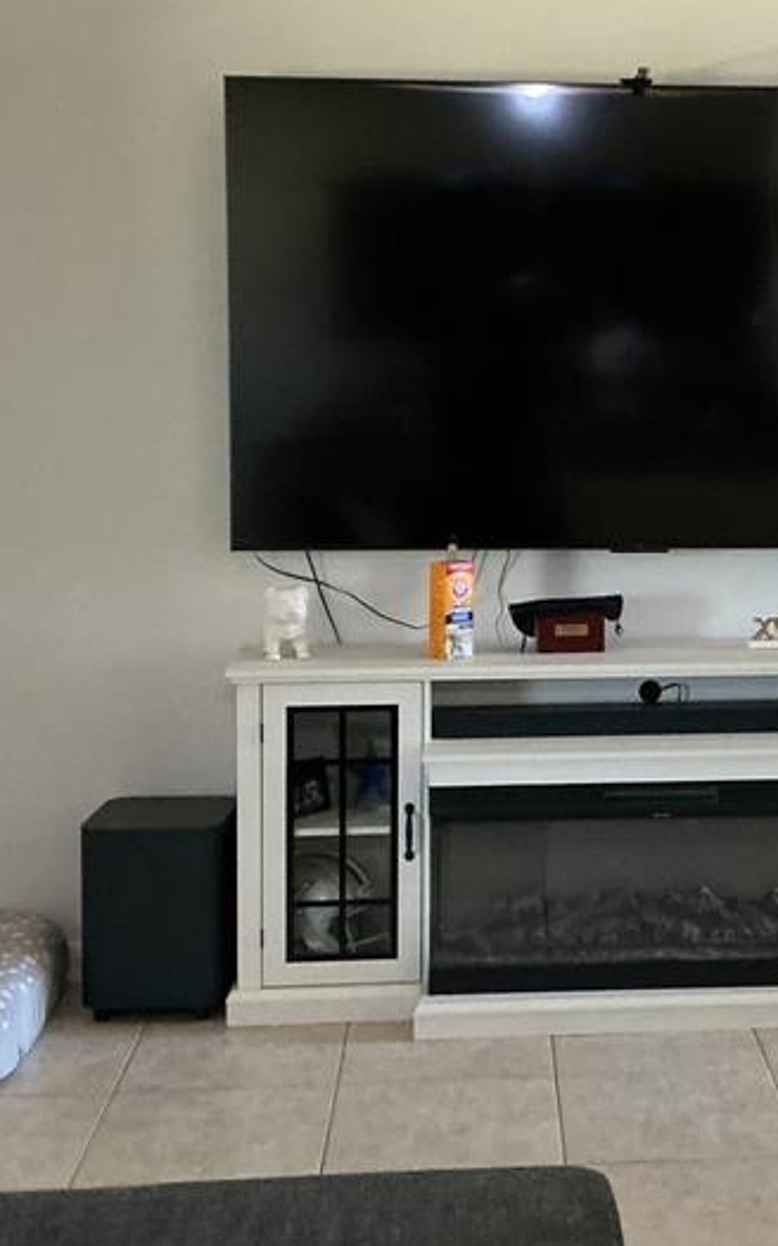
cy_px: 477
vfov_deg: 33.9
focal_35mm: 60
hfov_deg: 21.3
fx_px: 2036
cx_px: 662
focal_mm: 3
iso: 200
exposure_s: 1/60
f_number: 1.8
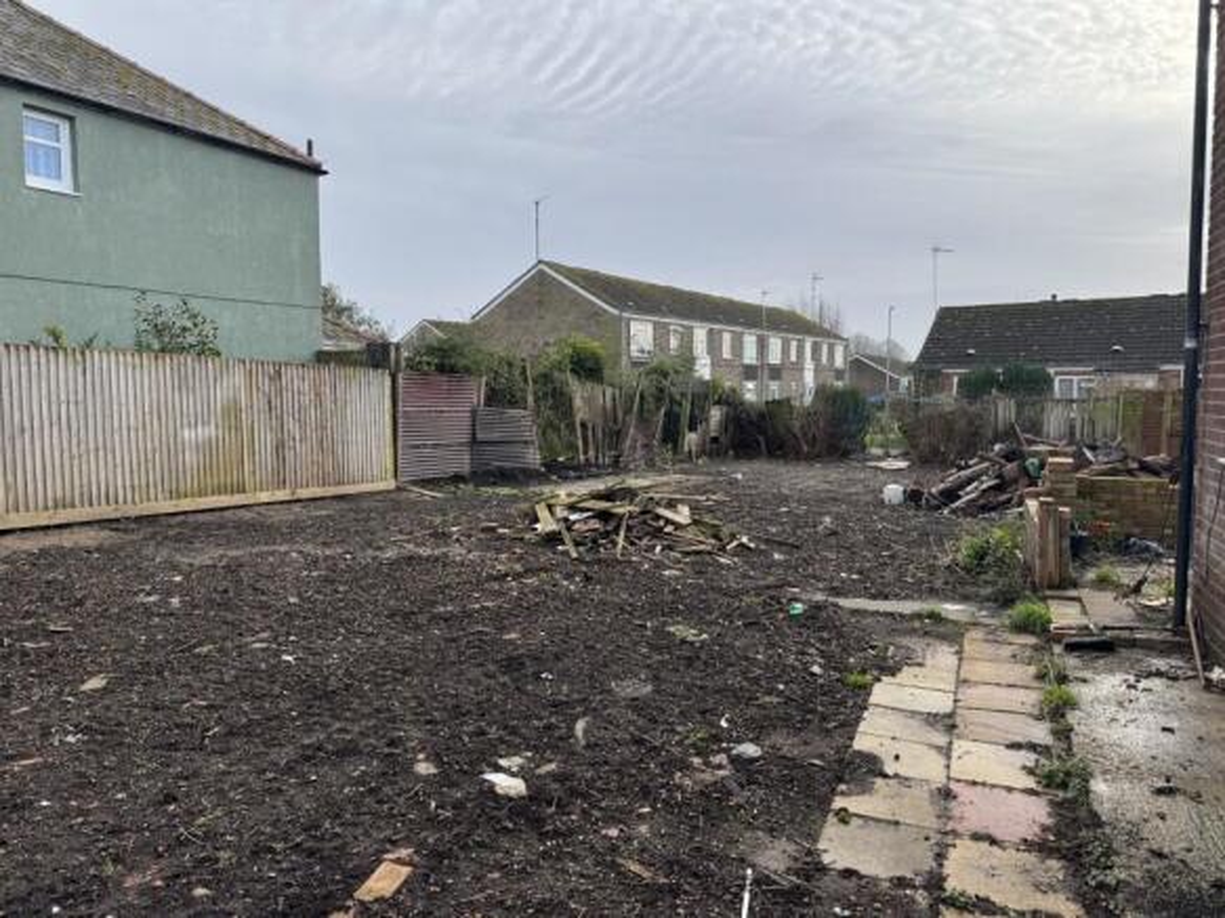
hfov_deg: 71.6
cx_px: 612
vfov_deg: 56.8
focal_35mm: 24
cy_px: 459
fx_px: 849
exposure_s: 1/1238
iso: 80
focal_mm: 6.76
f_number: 1.78
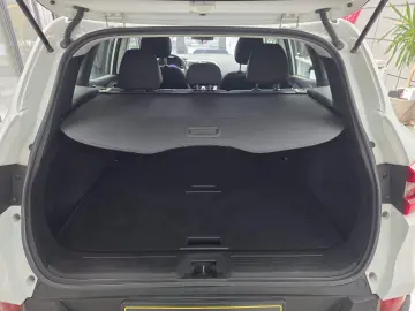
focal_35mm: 23
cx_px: 208
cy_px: 156
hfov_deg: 73.9
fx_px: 276
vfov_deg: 58.9
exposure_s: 1/100
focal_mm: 6.25
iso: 250
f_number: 1.7
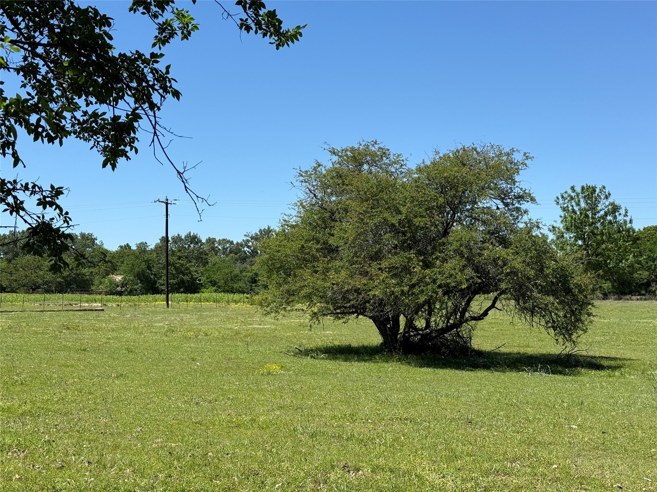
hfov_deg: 39.7
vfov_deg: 30.3
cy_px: 246
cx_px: 328
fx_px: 911
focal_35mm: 48
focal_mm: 6.76
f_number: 1.78
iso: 64
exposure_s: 1/4098
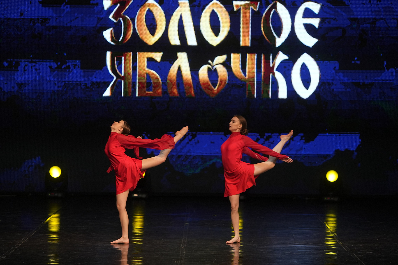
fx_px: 1603
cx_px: 199
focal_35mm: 145
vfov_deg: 9.5
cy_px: 132
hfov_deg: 14.2
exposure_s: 1/400
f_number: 4
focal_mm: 145
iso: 1600
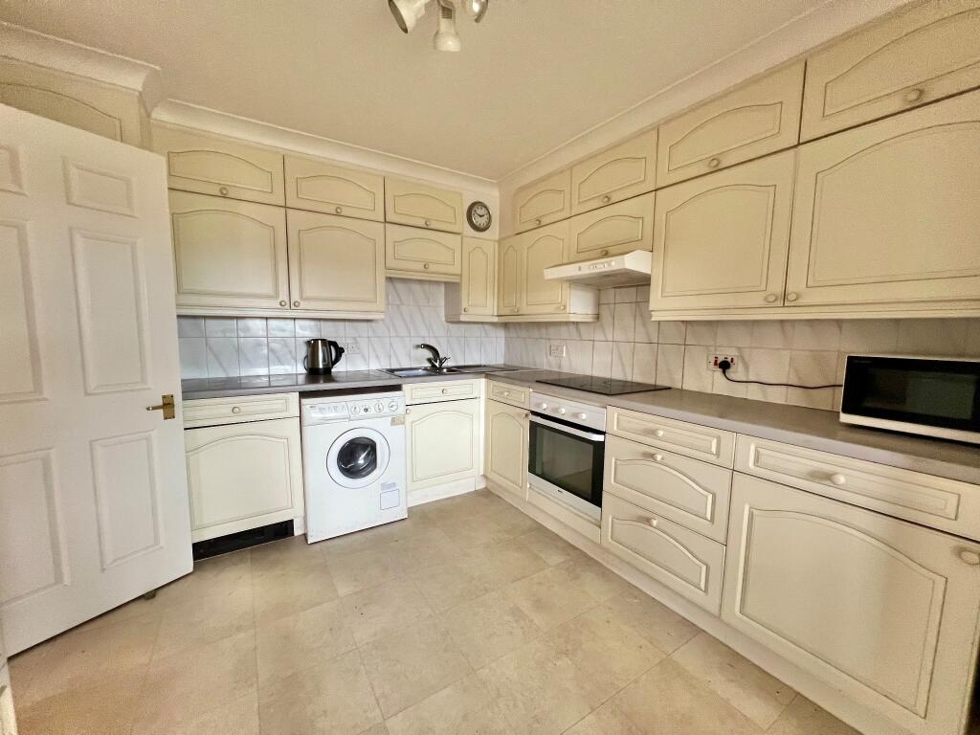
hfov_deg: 106.2
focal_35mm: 13
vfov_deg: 89.9
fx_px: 368
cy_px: 368
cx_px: 490
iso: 250
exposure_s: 1/63
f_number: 1.8
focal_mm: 1.57
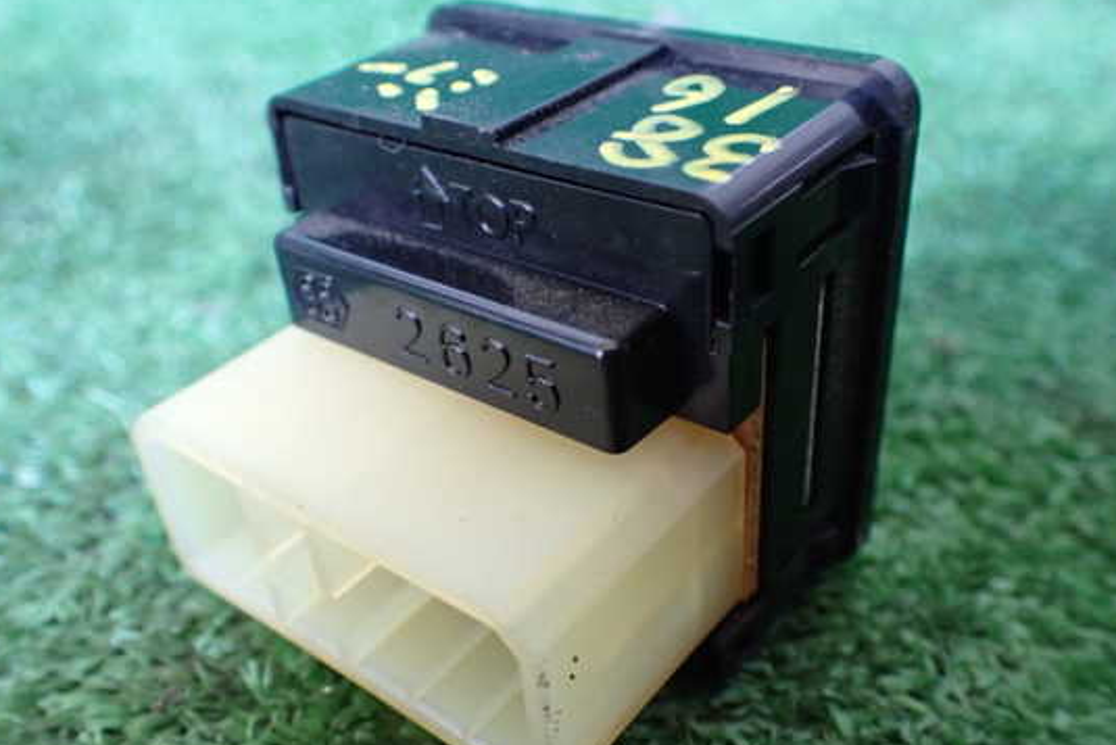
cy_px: 407
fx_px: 1085
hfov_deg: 54.4
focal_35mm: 35
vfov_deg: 37.8
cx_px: 534
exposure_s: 1/80
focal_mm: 5.4
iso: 800
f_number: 2.3
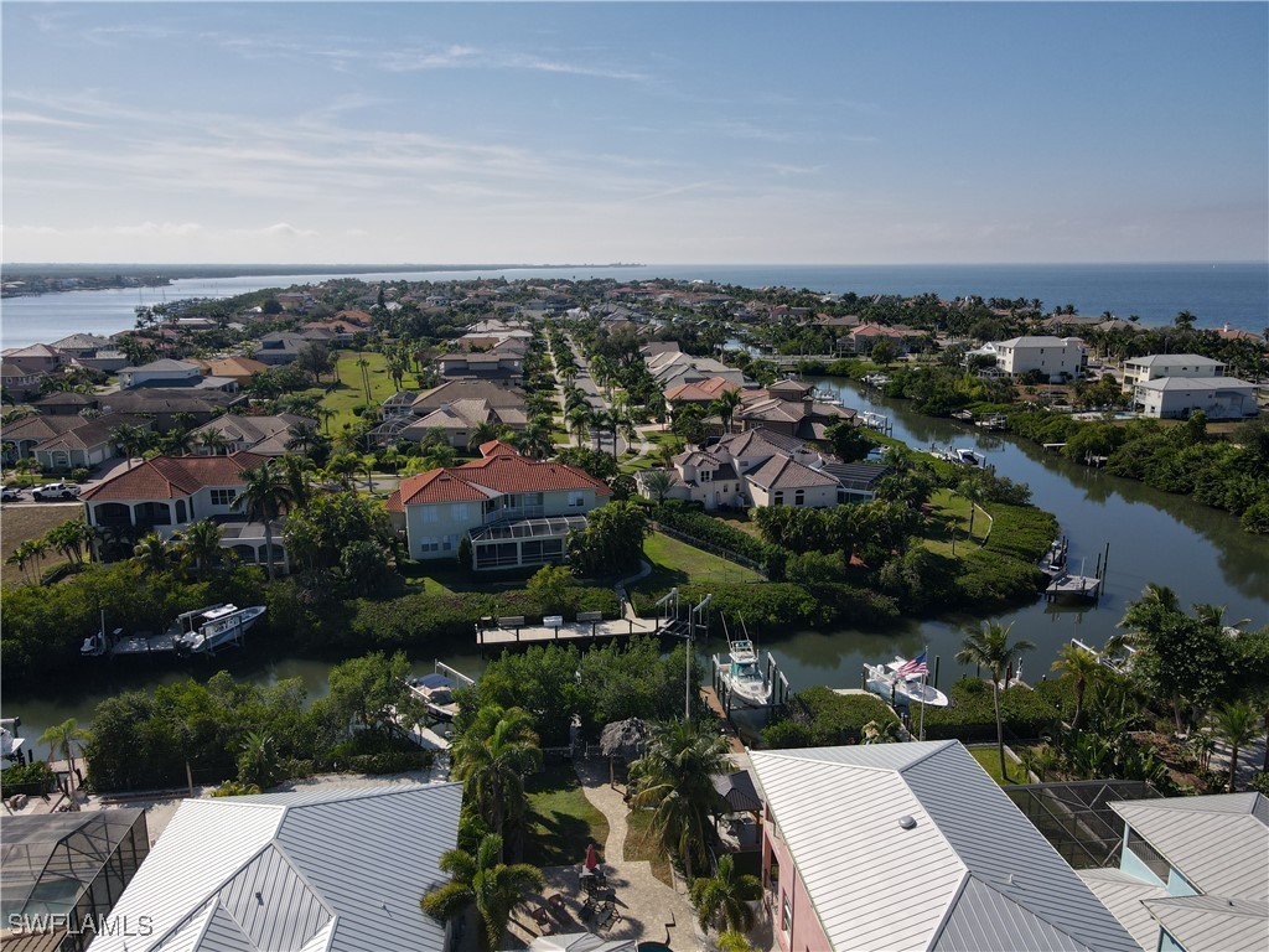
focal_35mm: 24
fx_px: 880
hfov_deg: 71.6
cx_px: 634
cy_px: 476
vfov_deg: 56.8
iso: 100
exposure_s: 1/1000
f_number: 2.8
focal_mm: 4.5
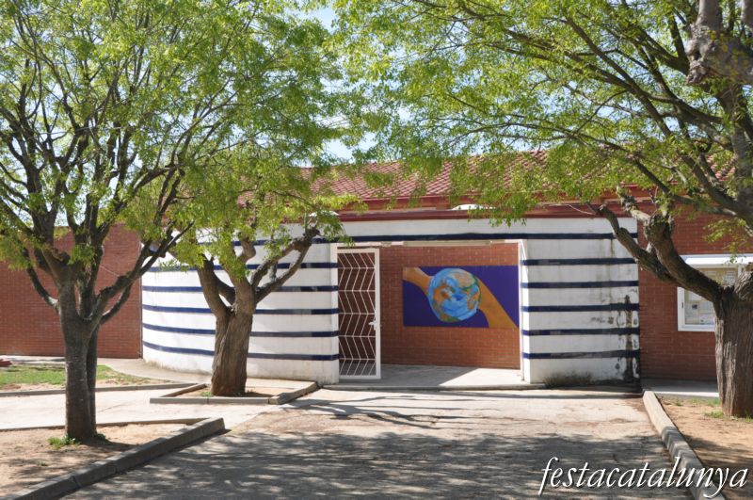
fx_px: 971
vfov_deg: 28.9
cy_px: 250
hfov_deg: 42.4
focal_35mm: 46
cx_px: 376
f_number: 8
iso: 200
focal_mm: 31
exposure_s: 1/250
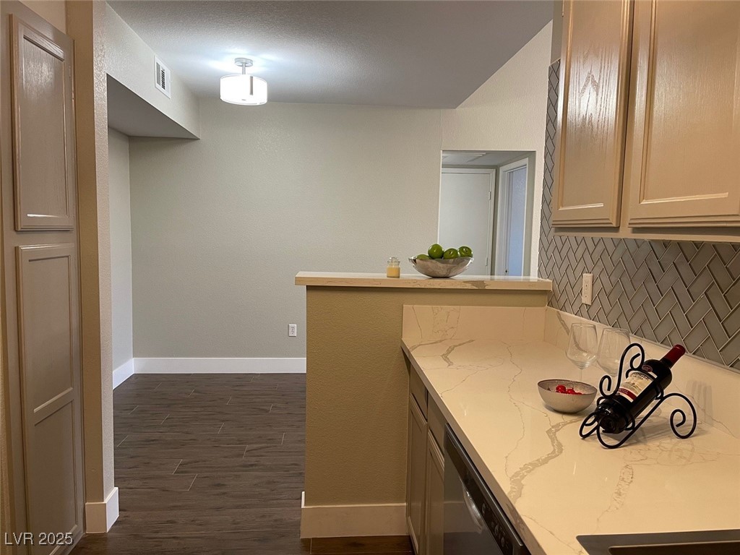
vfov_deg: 53.1
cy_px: 278
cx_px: 370
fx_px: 556
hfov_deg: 67.3
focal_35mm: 26
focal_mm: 5.1
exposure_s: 1/60
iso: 160
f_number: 1.6
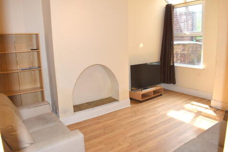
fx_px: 171
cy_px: 76
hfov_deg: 67.4
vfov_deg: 47.9
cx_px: 114
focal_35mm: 27
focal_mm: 18
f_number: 5.6
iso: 125
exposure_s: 1/125
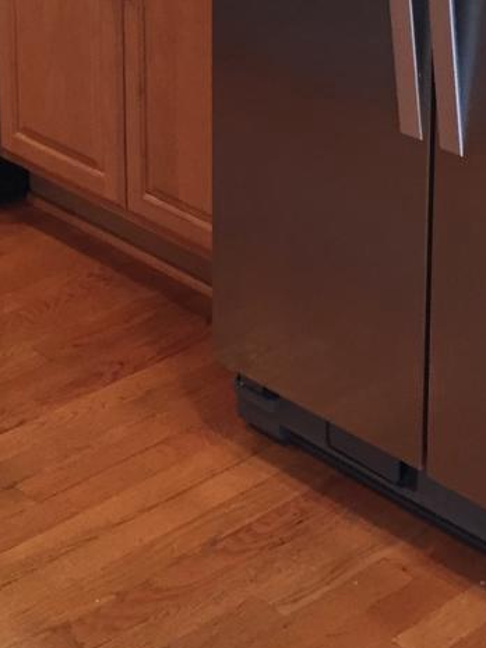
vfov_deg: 19.1
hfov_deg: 15.3
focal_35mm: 96
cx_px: 89
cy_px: -158
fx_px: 1797
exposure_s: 1/30
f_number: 2.2
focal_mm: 4.15
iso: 125
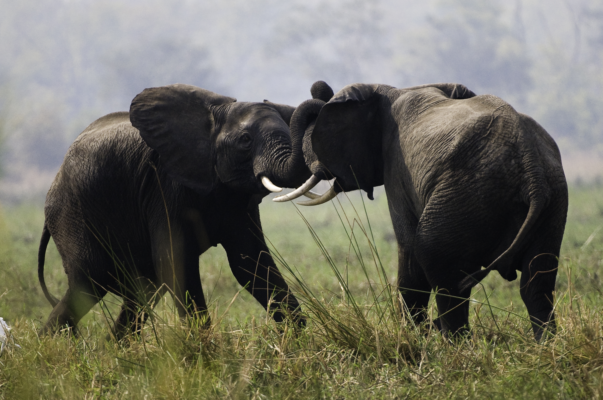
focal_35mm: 570
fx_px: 9536
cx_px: 302
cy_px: 200
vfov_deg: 2.4
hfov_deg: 3.6
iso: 800
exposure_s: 1/4000
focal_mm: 380
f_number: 4
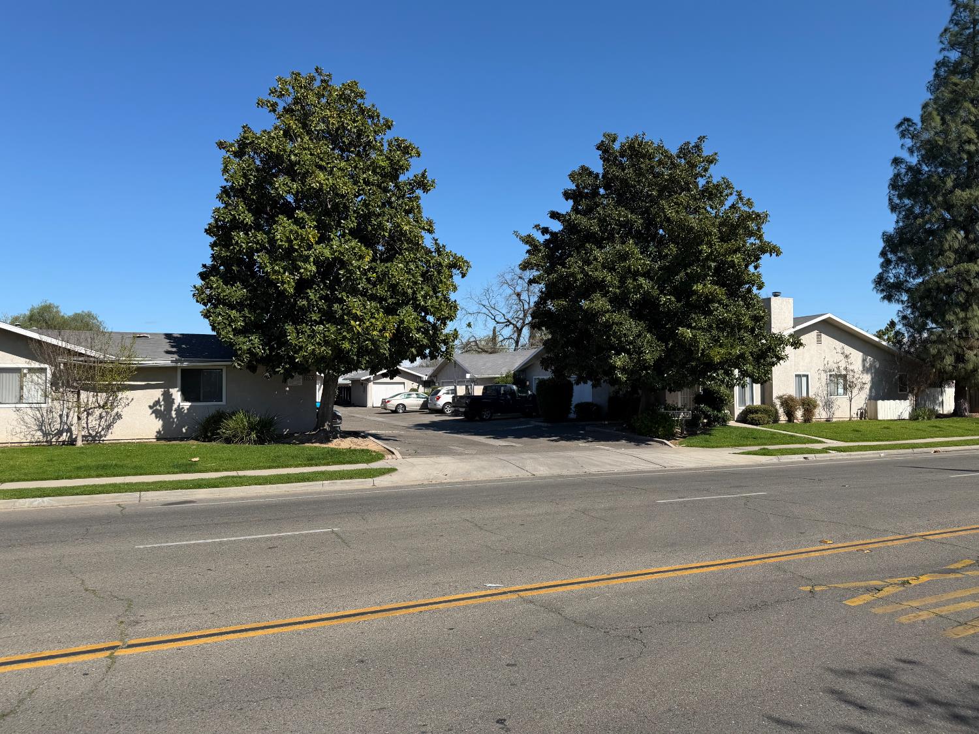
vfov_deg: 56.8
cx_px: 490
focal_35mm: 24
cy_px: 367
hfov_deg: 71.6
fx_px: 679
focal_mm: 6.76
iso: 80
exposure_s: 1/4673
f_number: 1.78
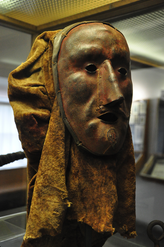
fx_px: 315
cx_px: 82
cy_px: 125
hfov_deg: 29.2
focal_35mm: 46
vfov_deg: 42.8
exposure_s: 1/160
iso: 2000
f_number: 4.2
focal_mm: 30
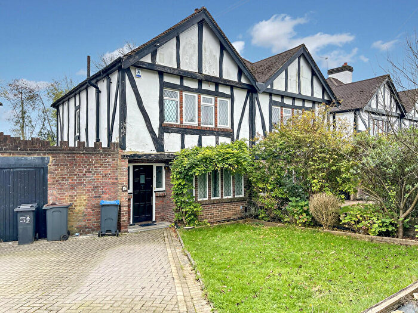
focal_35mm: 26
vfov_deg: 53.1
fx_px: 314
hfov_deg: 67.3
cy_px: 156
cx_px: 209
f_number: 1.5
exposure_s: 1/709
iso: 50
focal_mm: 5.7
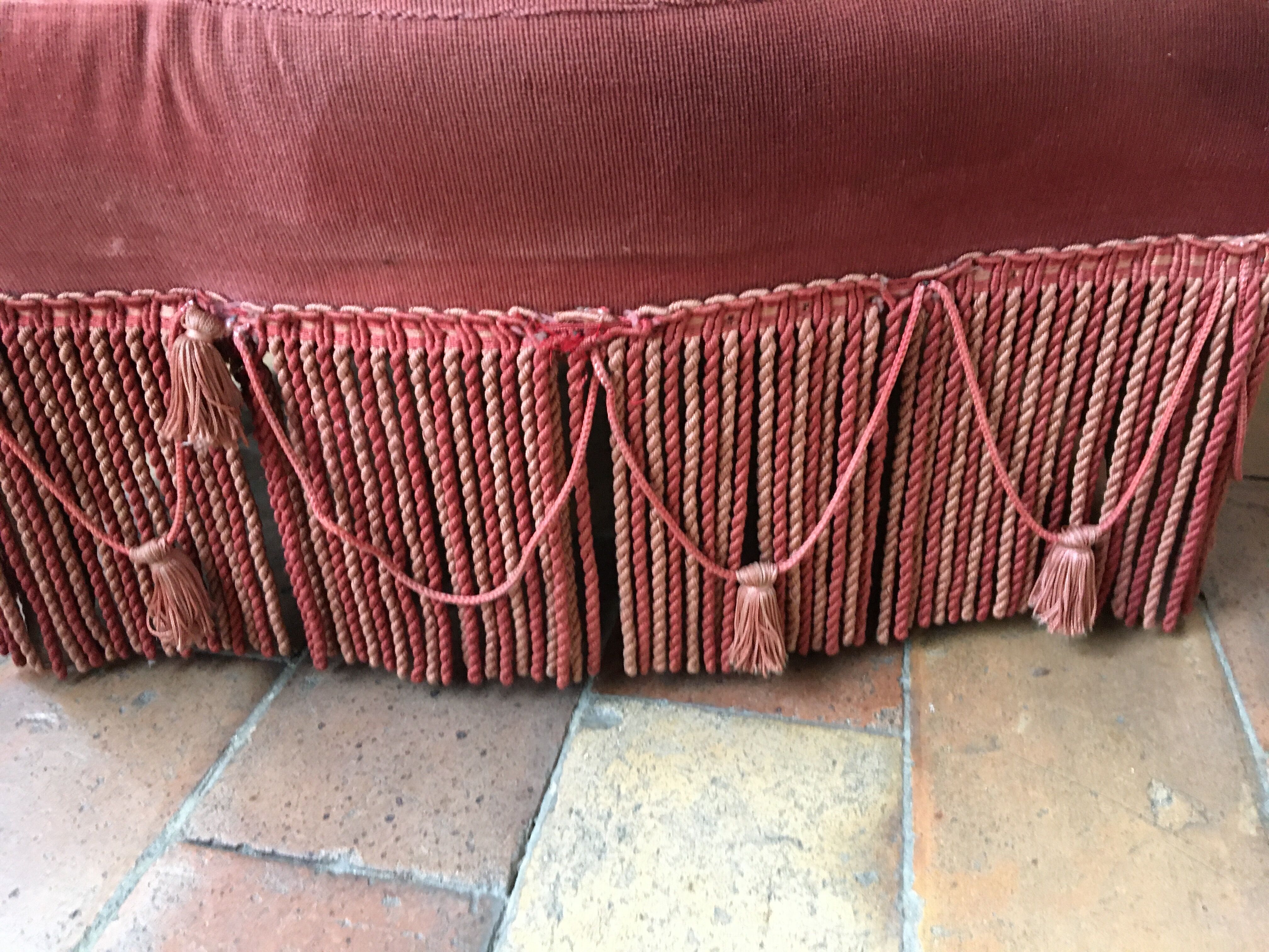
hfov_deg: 61.7
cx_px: 634
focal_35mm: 29
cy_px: 476
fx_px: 1063
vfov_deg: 48.2
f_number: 2.2
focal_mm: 4.15
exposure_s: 1/17
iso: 200
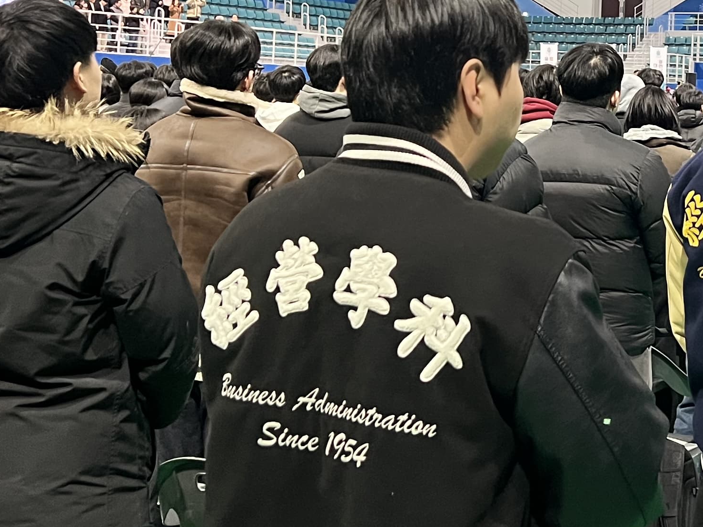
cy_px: 50
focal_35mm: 71
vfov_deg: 20.3
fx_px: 1442
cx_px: 553
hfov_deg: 26.9
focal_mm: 5.7
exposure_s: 1/60
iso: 400
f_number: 1.5
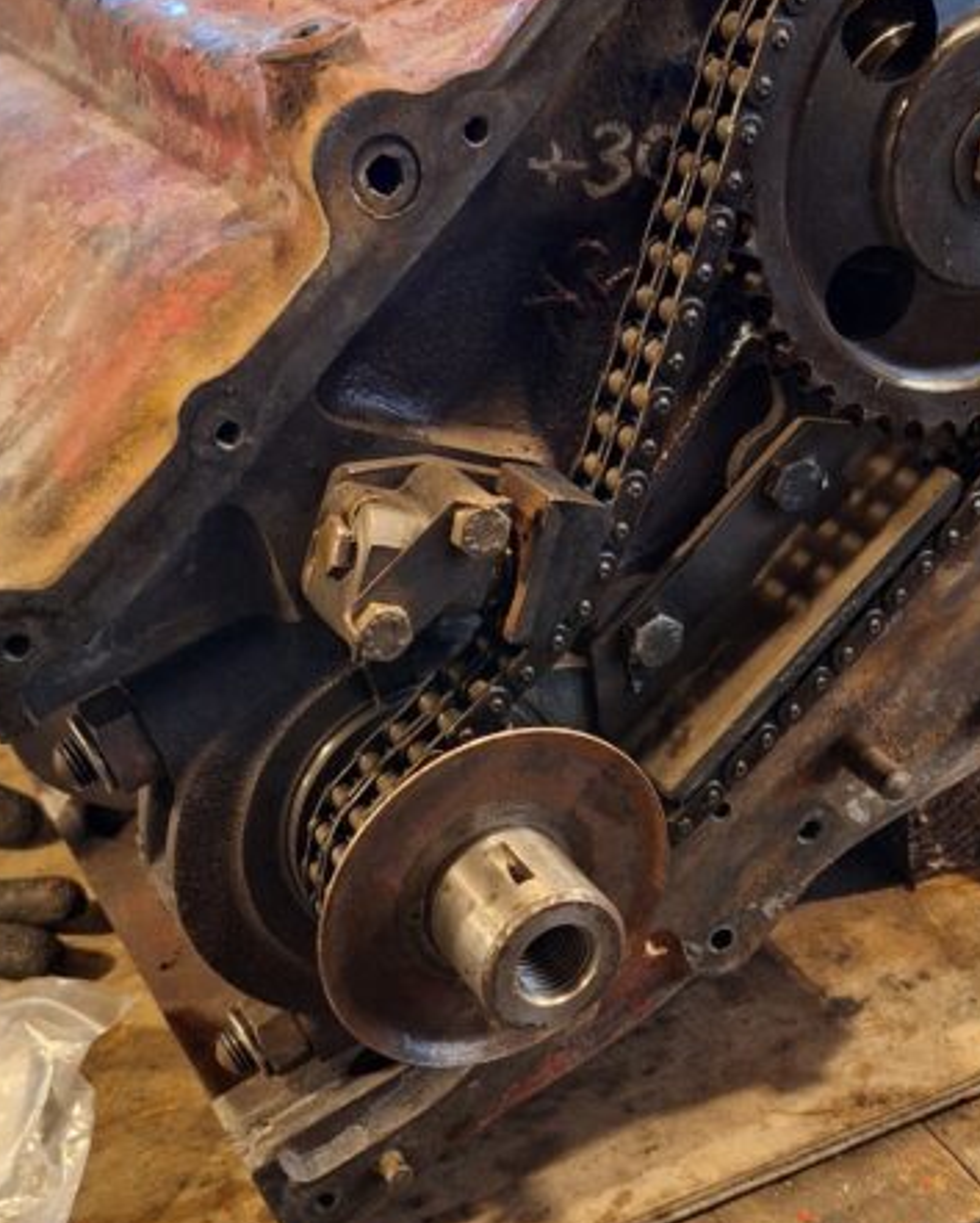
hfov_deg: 28.9
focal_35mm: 52
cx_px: 664
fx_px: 1884
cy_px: 733
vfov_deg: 35.9
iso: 320
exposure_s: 1/20
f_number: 1.8
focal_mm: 5.54
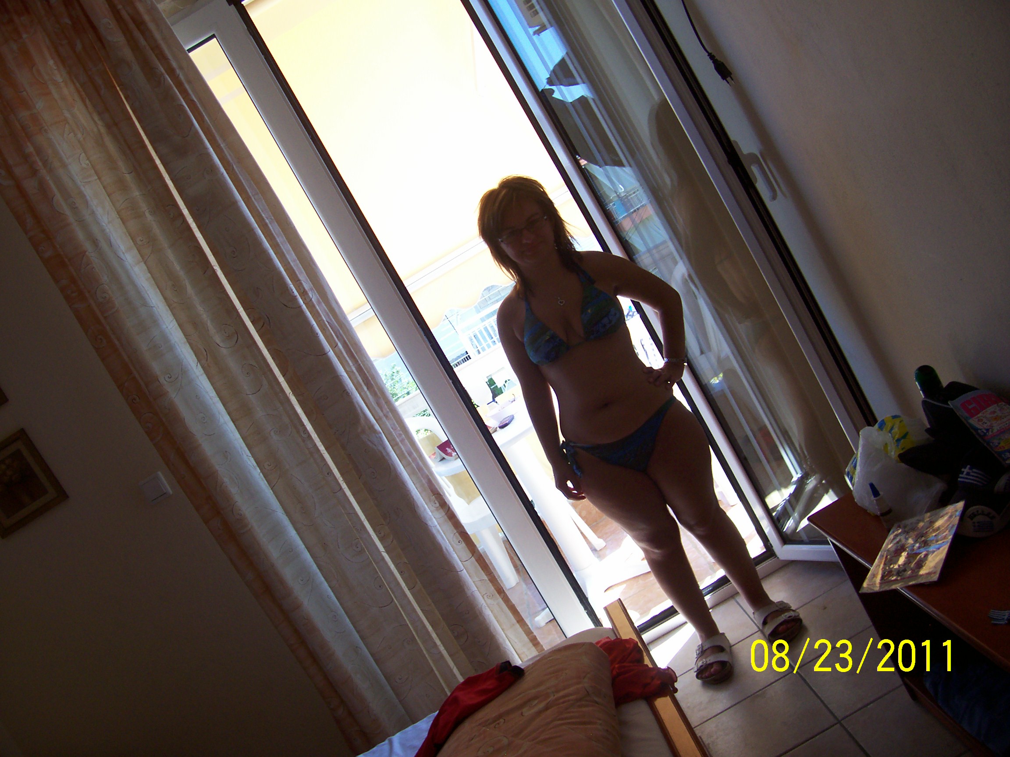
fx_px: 992
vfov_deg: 41.8
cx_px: 505
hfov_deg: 54.0
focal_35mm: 34
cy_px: 378
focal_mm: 5.6
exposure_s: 1/153
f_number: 2.7
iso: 80
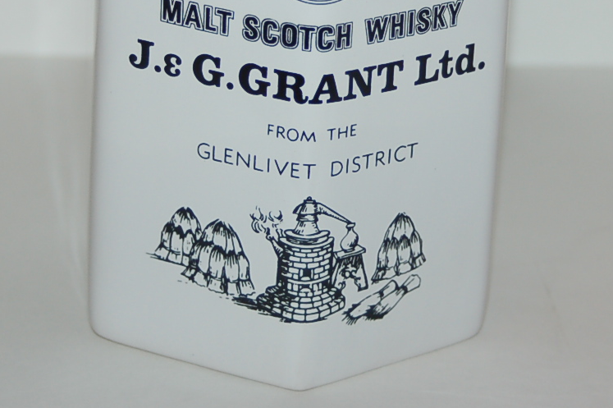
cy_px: 21
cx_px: 340
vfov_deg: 9.0
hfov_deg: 13.6
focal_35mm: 151
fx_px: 2569
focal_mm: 50
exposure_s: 1/60
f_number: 4.8
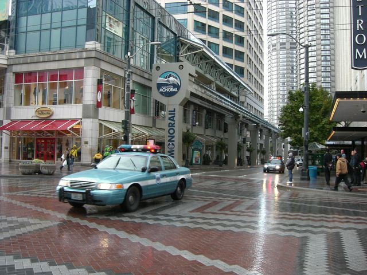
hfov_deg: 49.0
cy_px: 138
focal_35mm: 38
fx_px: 403
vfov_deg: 37.7
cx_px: 184
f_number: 2.7
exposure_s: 1/160
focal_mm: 6.2
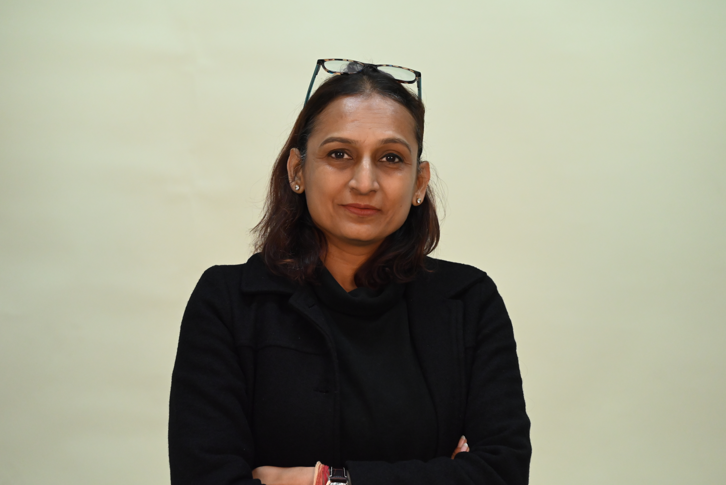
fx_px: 1957
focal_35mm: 97
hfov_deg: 21.0
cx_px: 363
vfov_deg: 14.1
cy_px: 242
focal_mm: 97
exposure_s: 1/250
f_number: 4.5
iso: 4000
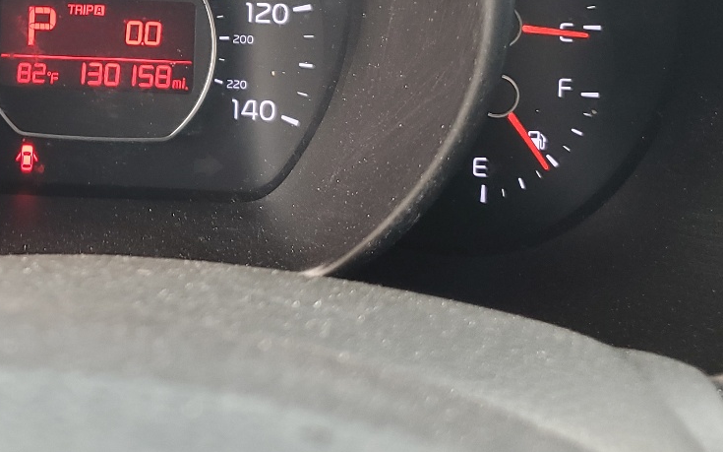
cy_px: -33
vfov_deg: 20.7
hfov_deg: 32.2
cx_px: 64
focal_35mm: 60
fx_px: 1182
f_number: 1.5
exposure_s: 1/60.2
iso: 59
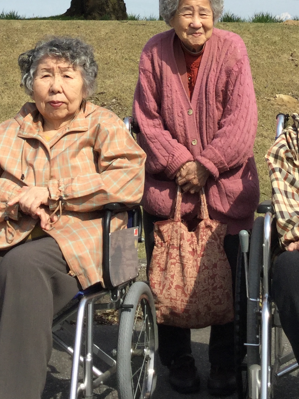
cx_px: 145
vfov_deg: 24.4
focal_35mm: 75
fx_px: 864
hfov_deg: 19.6
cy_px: -34
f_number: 2.4
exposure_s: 1/1664
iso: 25
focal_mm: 3.3
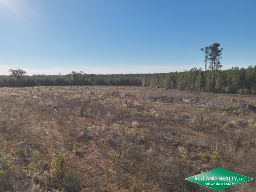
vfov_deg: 56.8
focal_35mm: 24
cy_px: 96
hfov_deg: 71.6
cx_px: 128
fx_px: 177
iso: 110
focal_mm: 4.4
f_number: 2.8
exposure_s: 1/2000
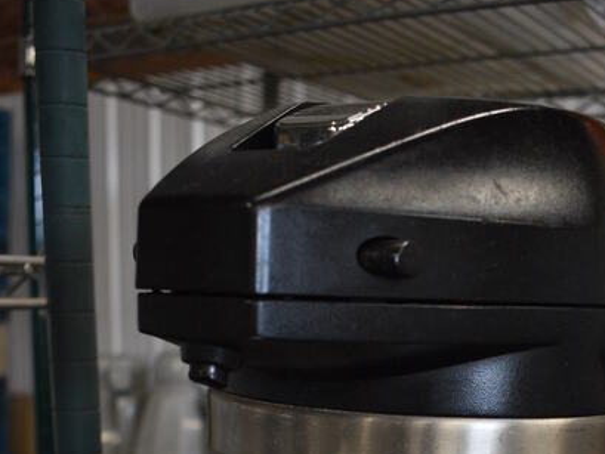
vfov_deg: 22.7
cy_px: 582
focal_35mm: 58
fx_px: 1014
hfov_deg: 33.1
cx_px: 368
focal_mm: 18
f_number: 3.5
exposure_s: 1/125
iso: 1100
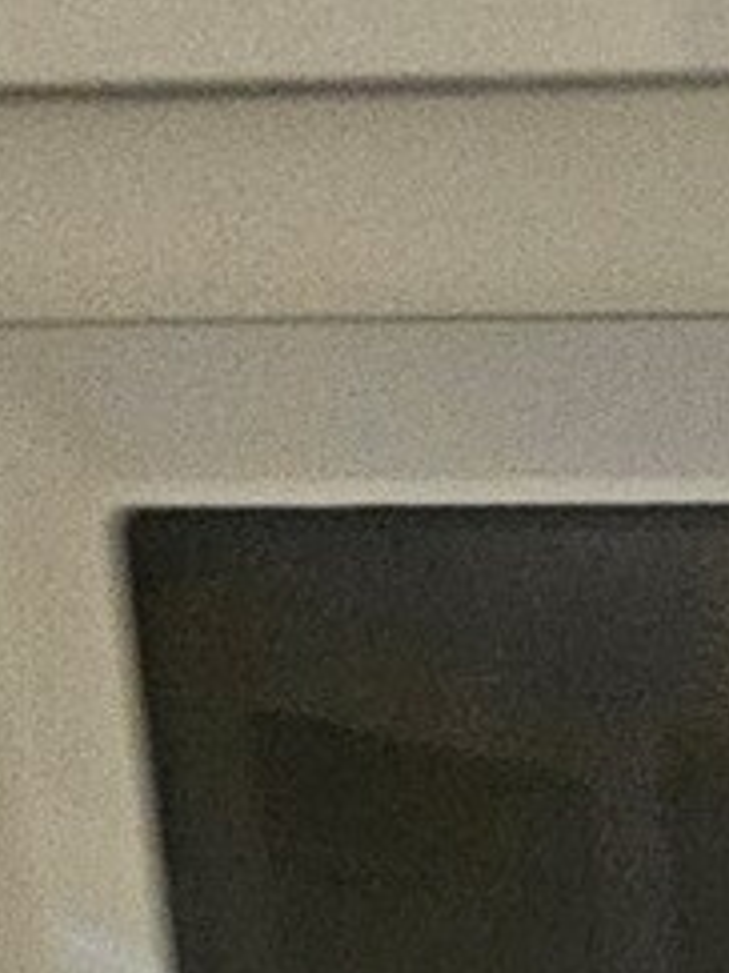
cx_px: 1114
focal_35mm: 77
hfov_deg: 17.2
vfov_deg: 14.8
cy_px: 2358
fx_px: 2164
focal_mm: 2.2
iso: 320
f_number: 2.2
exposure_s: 1/40
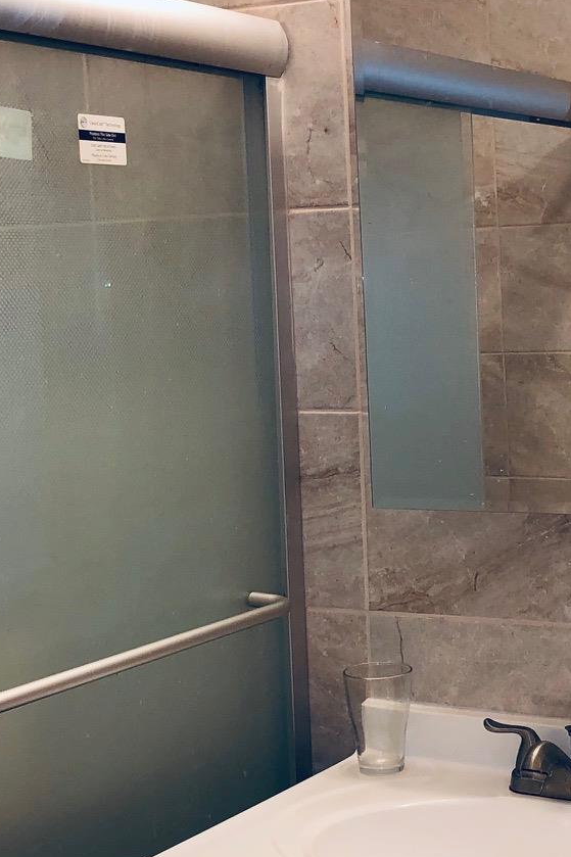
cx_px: 426
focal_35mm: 70
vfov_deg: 28.8
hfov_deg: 19.3
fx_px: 1666
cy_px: 424
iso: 32
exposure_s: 1/15
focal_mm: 4
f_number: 1.8
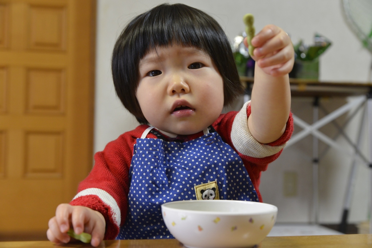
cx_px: 186
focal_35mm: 55
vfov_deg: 24.6
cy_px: 124
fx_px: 568
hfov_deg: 36.2
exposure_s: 1/60
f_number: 5.6
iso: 2800
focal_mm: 55
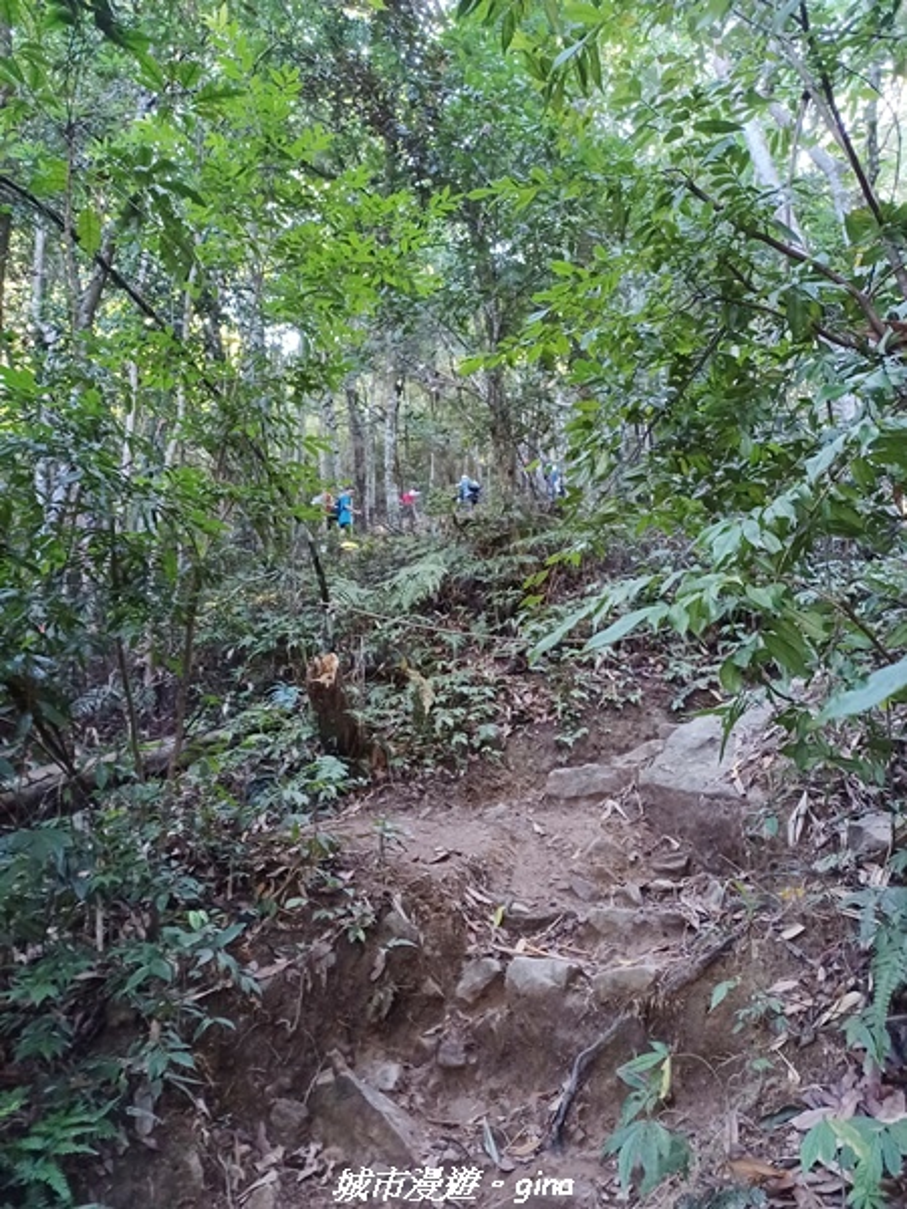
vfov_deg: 69.4
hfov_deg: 54.9
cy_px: 604
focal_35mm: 25
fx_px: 873
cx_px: 454
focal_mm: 4.6
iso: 1000
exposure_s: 1/20
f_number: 1.8
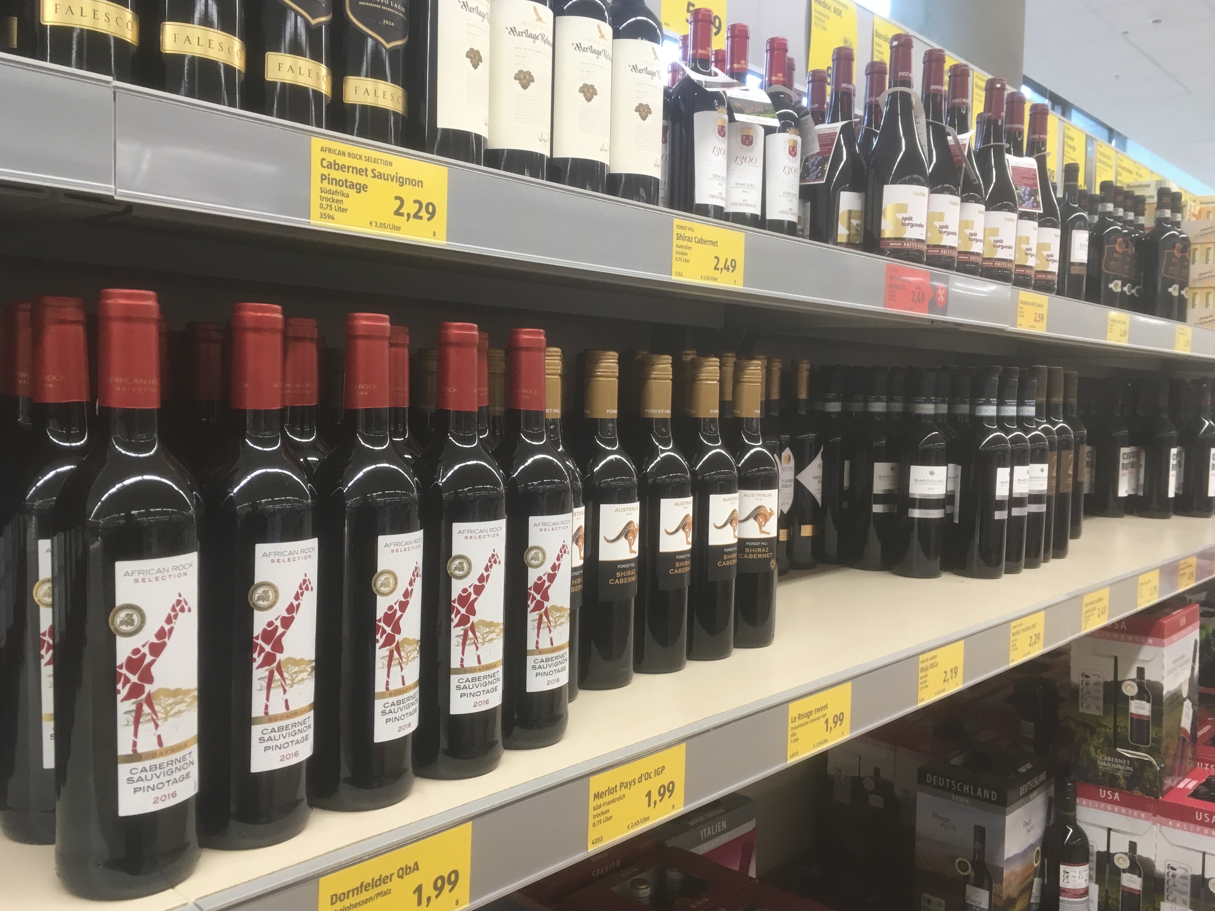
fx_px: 1053
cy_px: 445
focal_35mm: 30
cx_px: 602
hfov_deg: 60.0
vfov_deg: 46.8
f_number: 2.2
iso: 80
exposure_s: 1/33
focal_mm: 4.15
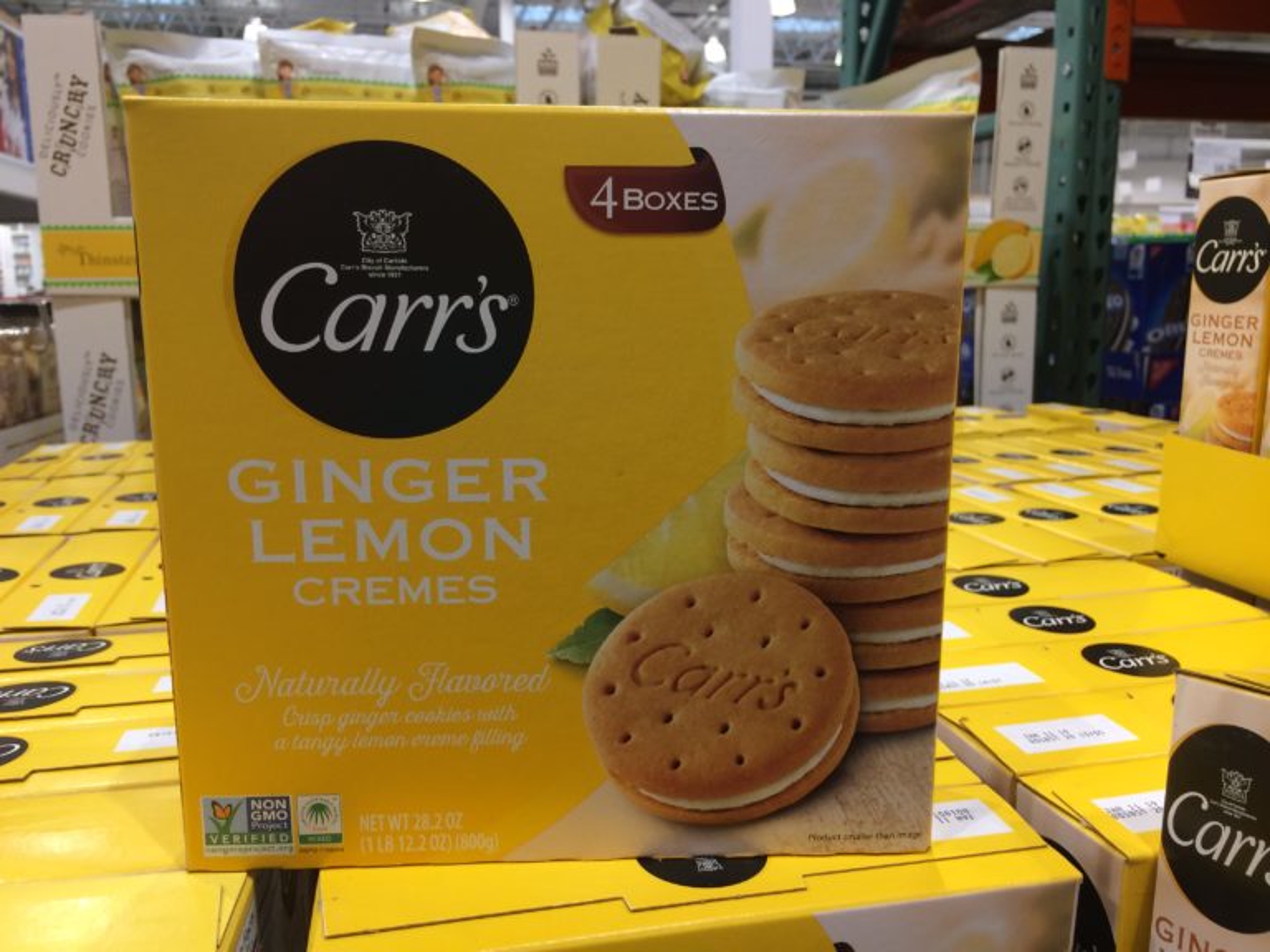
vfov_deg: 48.2
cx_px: 635
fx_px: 1064
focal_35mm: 29
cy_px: 476
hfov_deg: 61.7
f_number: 2.2
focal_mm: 4.15
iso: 40
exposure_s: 1/30
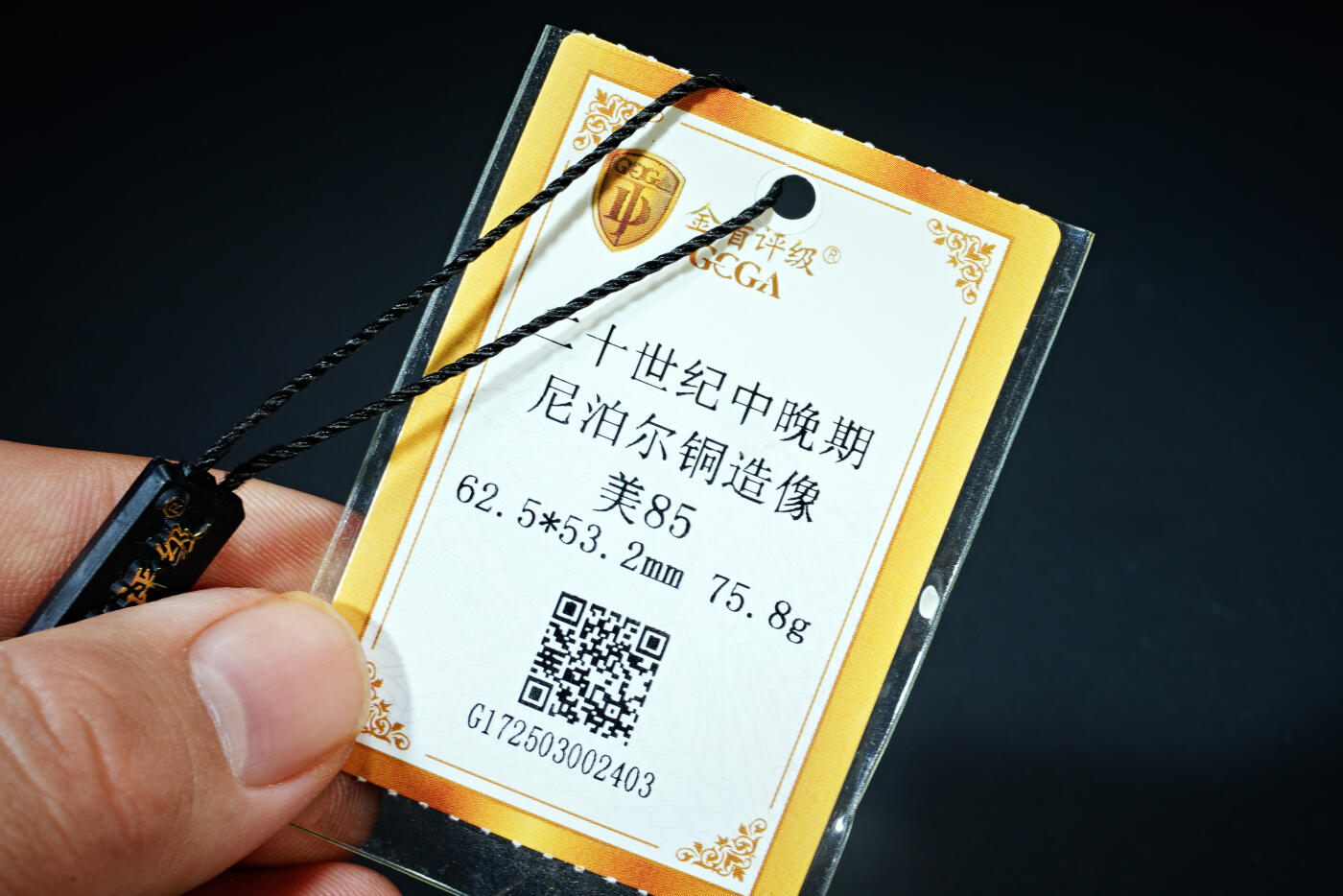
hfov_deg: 18.8
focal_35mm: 109
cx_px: 672
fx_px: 4067
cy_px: 448
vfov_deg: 12.6
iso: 100
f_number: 18
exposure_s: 1/160
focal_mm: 73
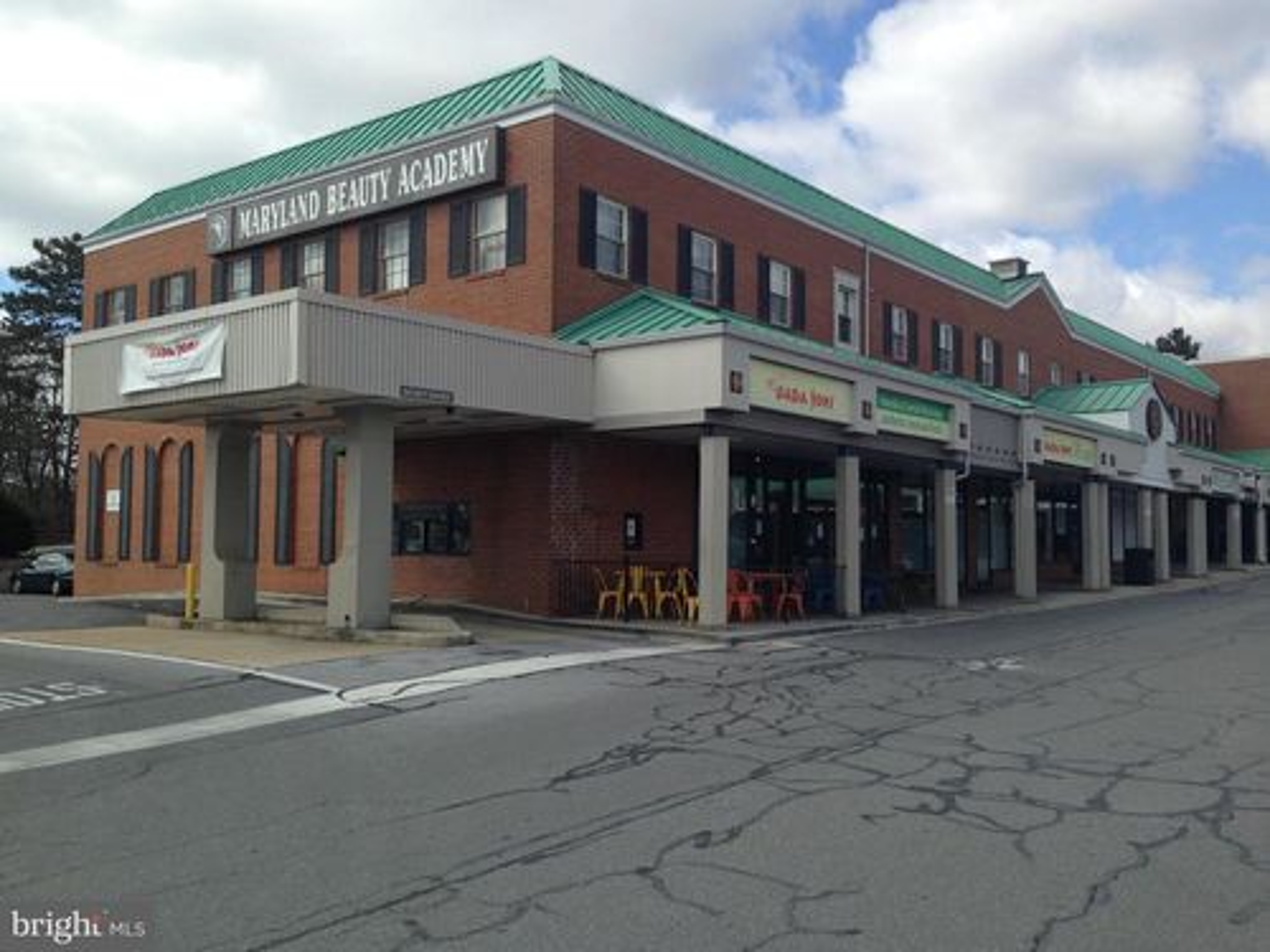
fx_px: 1211
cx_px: 635
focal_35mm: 33
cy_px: 476
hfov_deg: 55.4
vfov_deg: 42.9
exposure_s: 1/1261
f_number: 2.4
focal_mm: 4.12
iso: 50
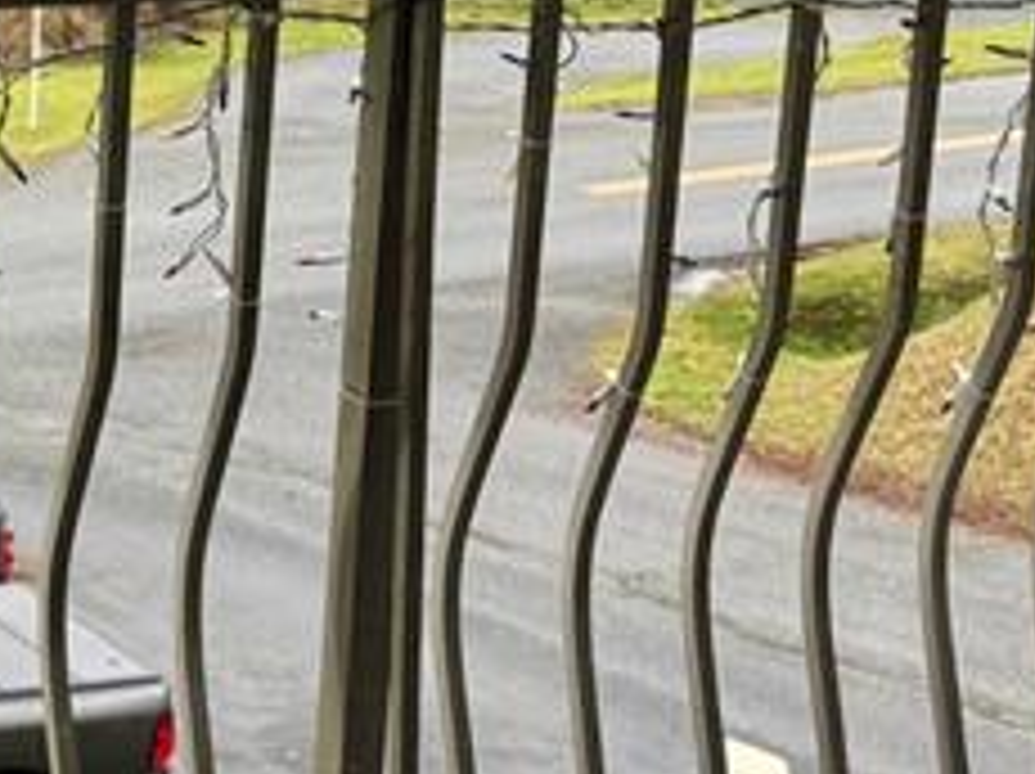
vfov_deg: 13.6
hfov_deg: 15.6
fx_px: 3196
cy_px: 22
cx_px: -850
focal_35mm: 107
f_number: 1.78
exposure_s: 1/477
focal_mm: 6.76
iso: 80
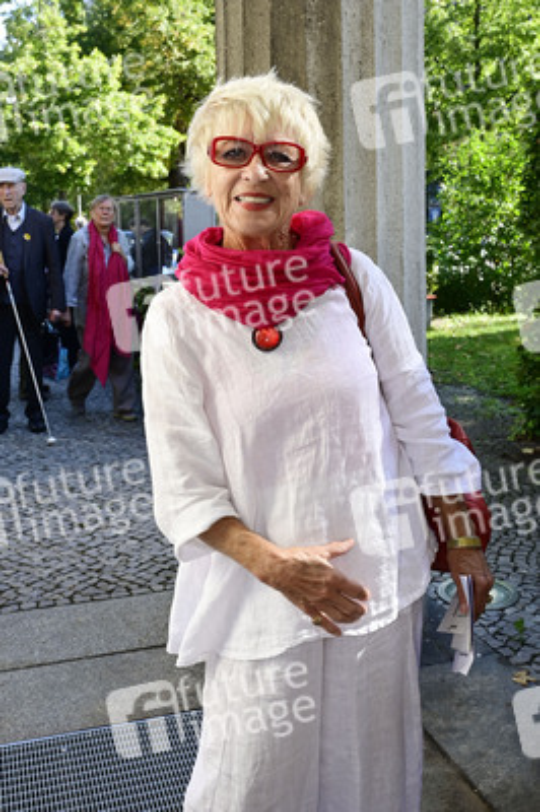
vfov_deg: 60.3
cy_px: 406
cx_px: 270
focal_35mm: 31
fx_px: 699
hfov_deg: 42.3
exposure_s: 1/200
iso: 500
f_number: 9
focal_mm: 31
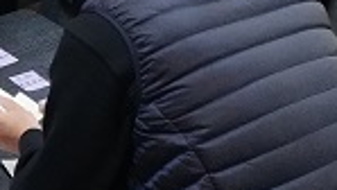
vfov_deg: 11.7
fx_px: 921
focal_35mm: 103
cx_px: -90
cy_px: 7
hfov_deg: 19.3
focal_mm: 3.79
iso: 757
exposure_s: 1/16.7
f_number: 2
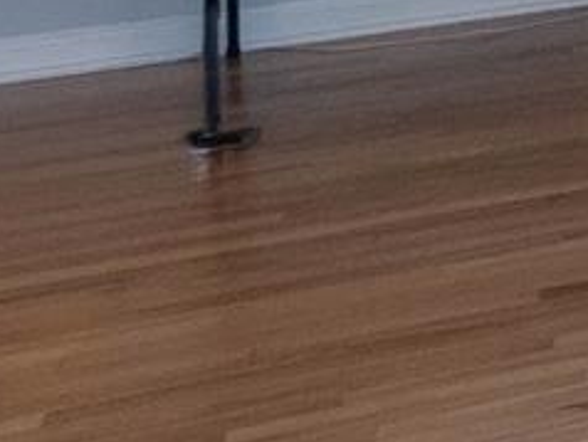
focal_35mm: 124
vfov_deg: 11.1
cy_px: -357
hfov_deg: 7.8
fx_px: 2108
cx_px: 2471
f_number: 5.6
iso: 1400
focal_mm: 10
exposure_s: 1/60
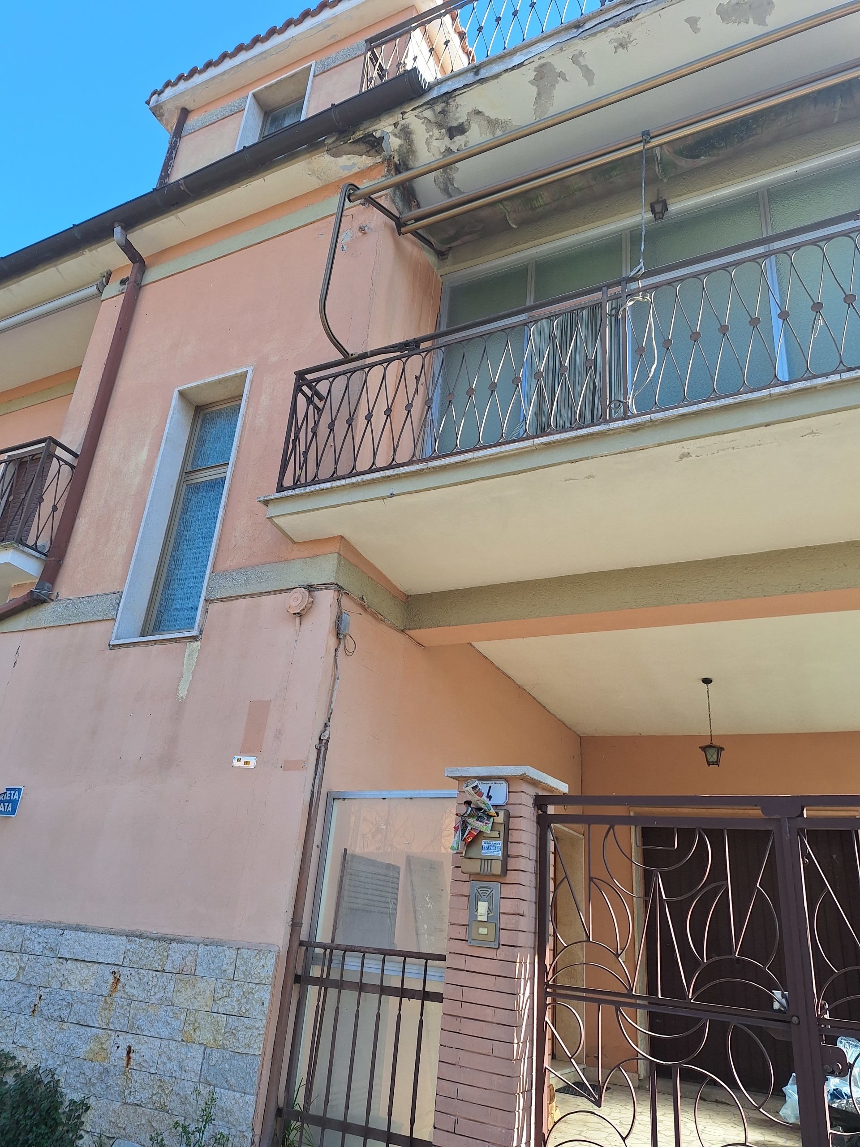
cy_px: 574
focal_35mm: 23
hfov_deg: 58.9
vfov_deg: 73.9
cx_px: 430
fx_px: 762
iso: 40
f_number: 1.8
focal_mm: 5.54
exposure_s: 1/748
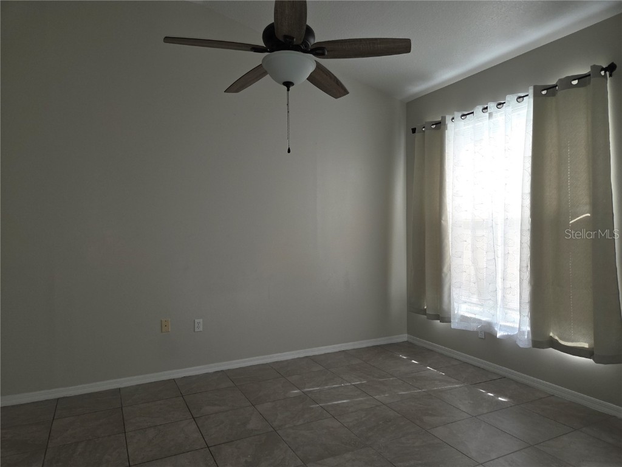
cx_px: 311
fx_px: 413
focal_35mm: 23
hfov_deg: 73.9
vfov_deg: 58.9
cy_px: 234
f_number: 1.8
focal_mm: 5.4
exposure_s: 1/60
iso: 80
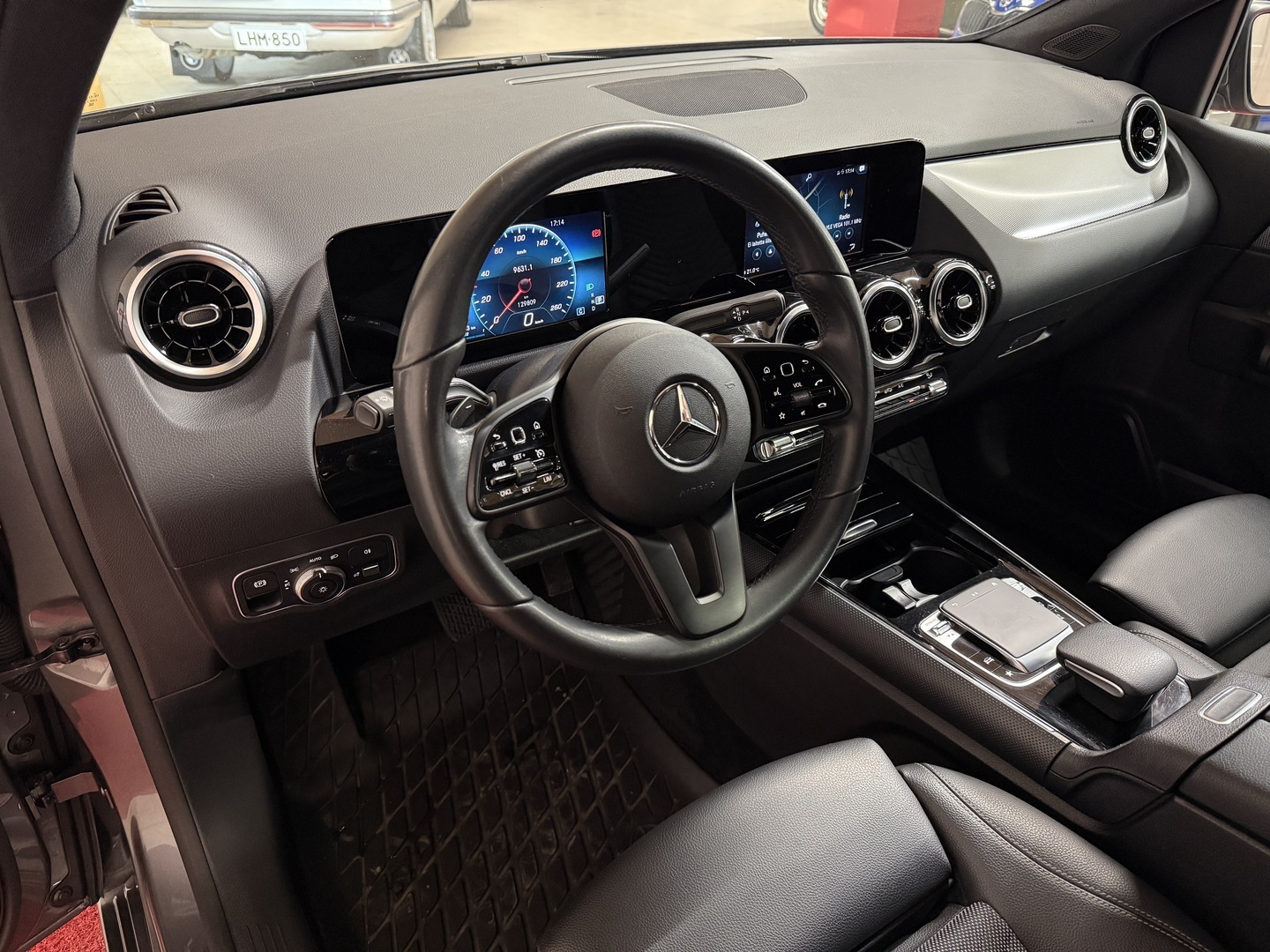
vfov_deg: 56.8
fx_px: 881
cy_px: 476
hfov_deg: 71.6
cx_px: 635
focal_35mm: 24
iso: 500
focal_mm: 6.76
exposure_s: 1/60
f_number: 1.78
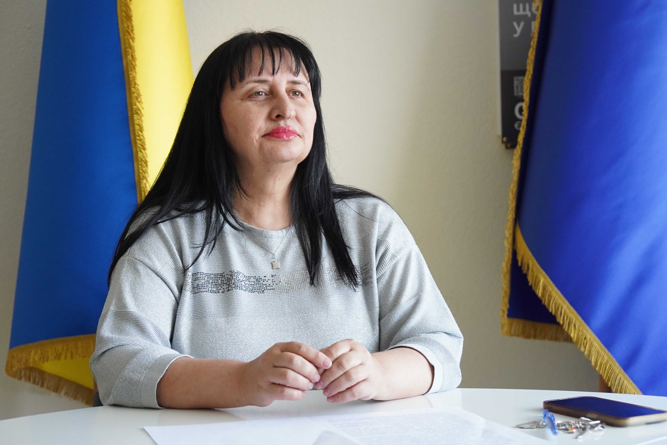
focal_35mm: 76
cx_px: 334
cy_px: 222
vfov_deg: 17.9
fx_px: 1408
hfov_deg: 26.7
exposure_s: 1/250
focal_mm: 51
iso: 2000
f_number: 4
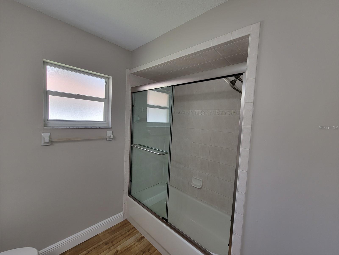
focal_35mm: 13
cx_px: 170
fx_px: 127
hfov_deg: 106.2
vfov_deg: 89.9
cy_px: 128
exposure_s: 1/60
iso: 64
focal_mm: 2.2
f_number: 2.2
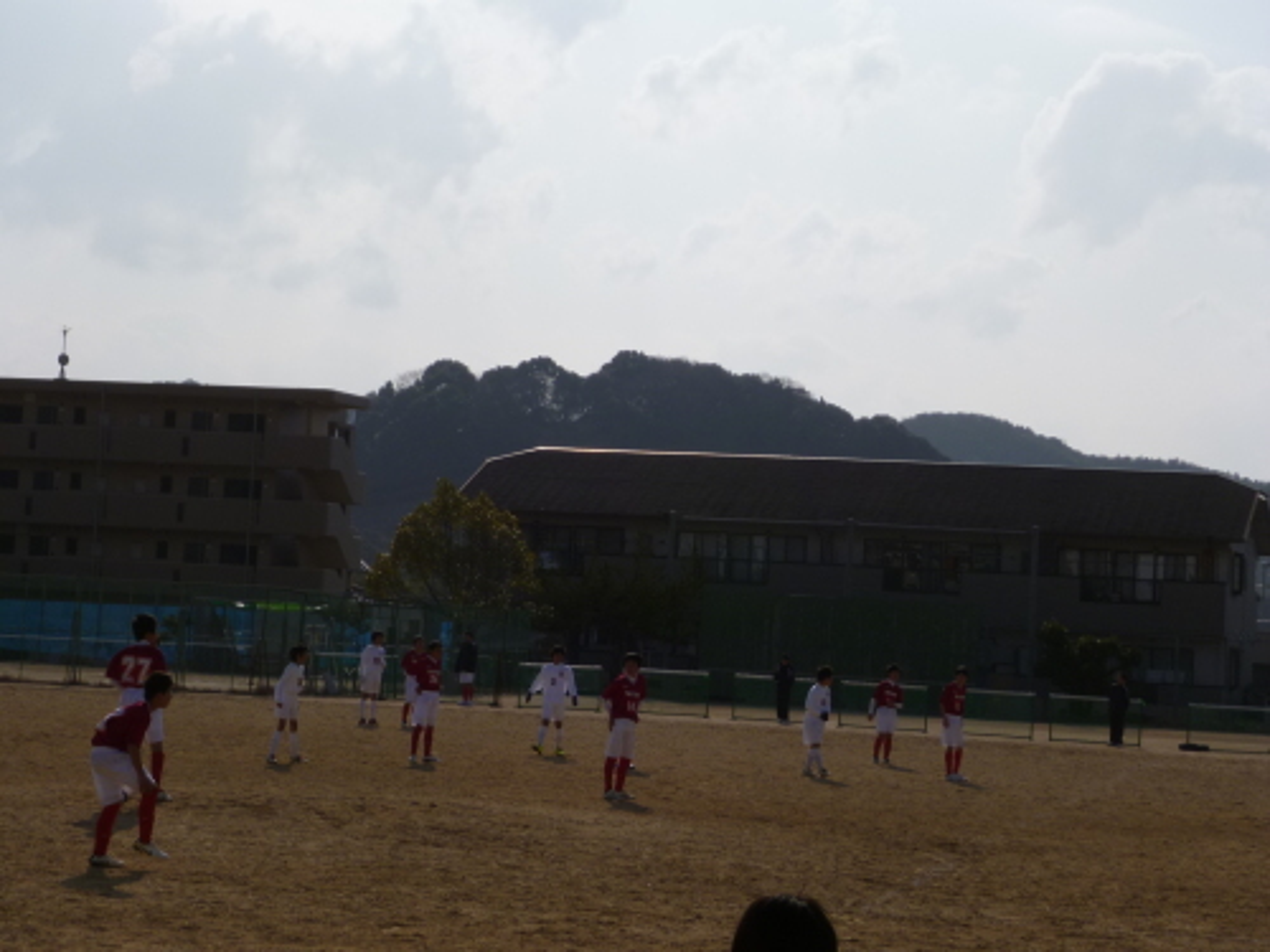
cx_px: 635
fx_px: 3485
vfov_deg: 15.6
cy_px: 476
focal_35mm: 95
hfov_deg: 20.7
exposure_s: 1/1300
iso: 100
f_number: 5.7
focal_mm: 17
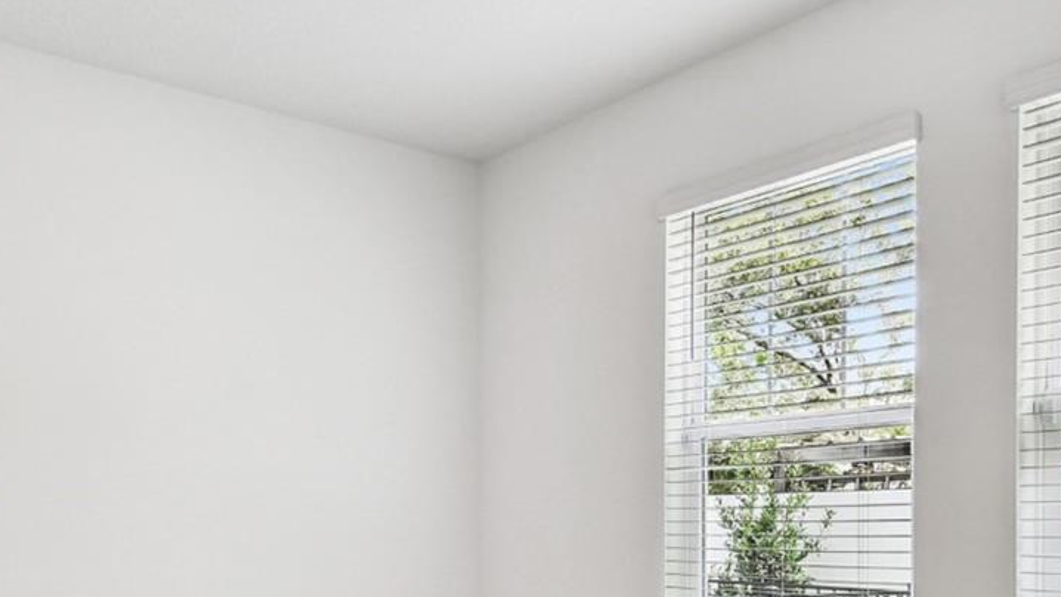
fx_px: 985
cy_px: 514
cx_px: 384
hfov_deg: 55.8
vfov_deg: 32.4
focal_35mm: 35
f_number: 7.1
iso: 100
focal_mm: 10
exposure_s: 1/15
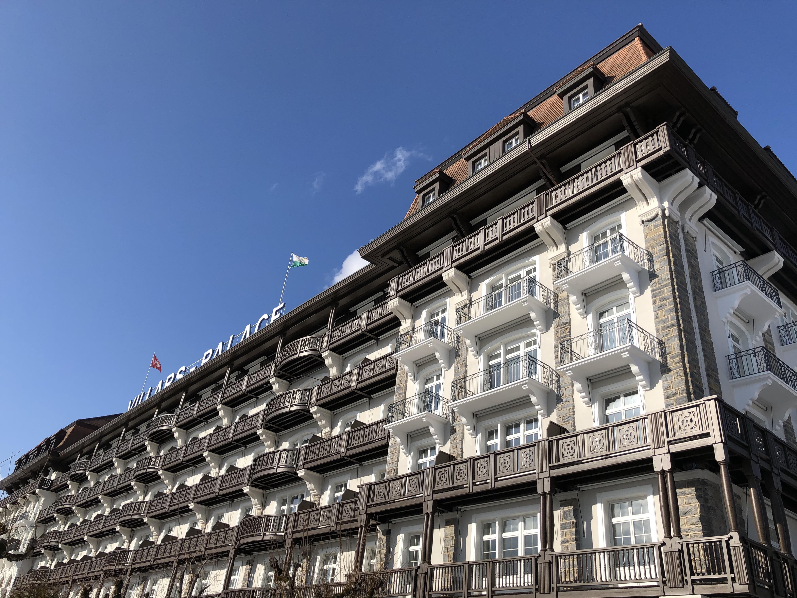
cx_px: 398
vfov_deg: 49.7
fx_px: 645
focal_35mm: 28
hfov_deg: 63.4
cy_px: 299
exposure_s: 1/2288
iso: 20
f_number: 1.8
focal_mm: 4
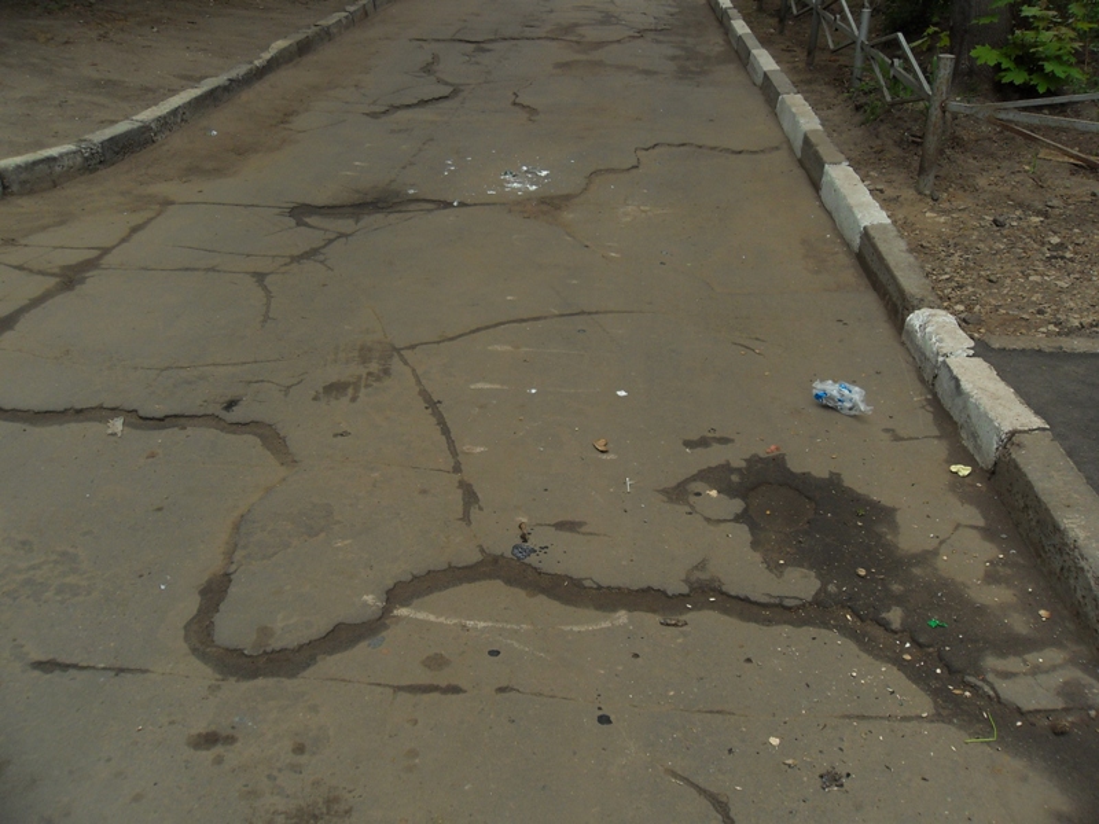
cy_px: 412
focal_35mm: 35
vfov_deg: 40.7
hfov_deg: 52.6
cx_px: 550
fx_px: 1111
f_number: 3.5
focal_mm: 6.3
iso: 80
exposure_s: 1/180
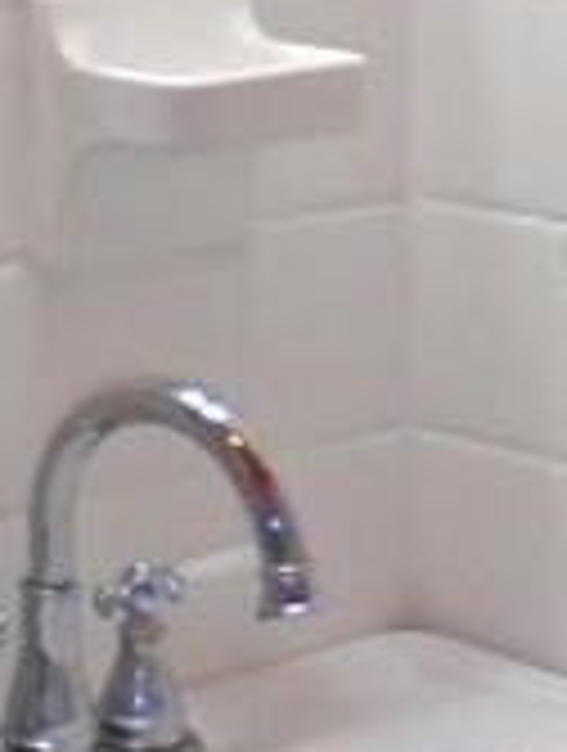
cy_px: -126
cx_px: -9
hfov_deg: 9.3
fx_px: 3459
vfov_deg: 12.1
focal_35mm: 159
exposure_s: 1/50
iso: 200
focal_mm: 4.6
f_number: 3.2
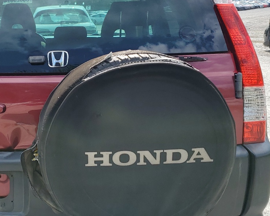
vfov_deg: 27.6
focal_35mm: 55
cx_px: 78
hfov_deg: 33.6
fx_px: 440
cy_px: 126
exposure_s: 1/2000
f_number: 1.5
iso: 50
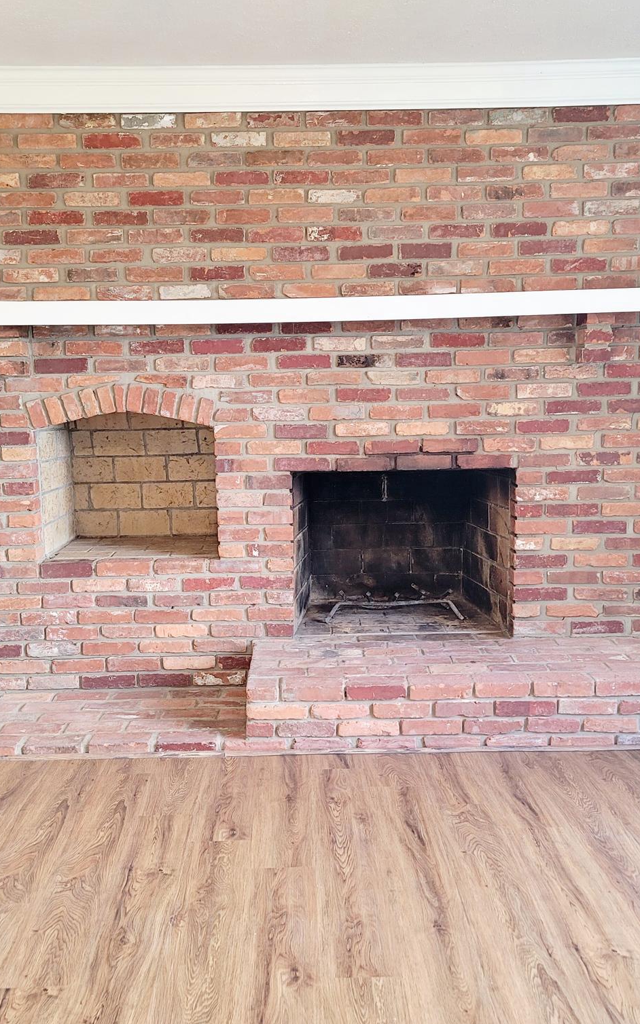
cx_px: 319
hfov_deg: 35.3
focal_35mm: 36
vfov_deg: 54.0
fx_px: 1005
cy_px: 519
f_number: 1.8
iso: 200
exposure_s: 1/40
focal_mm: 7
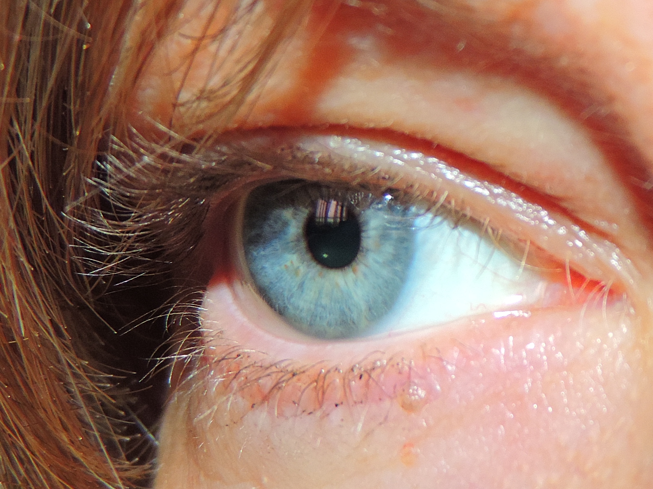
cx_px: 326
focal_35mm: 60
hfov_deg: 32.2
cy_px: 244
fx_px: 1132
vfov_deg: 24.4
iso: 200
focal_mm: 10.7
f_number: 3.7
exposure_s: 1/40
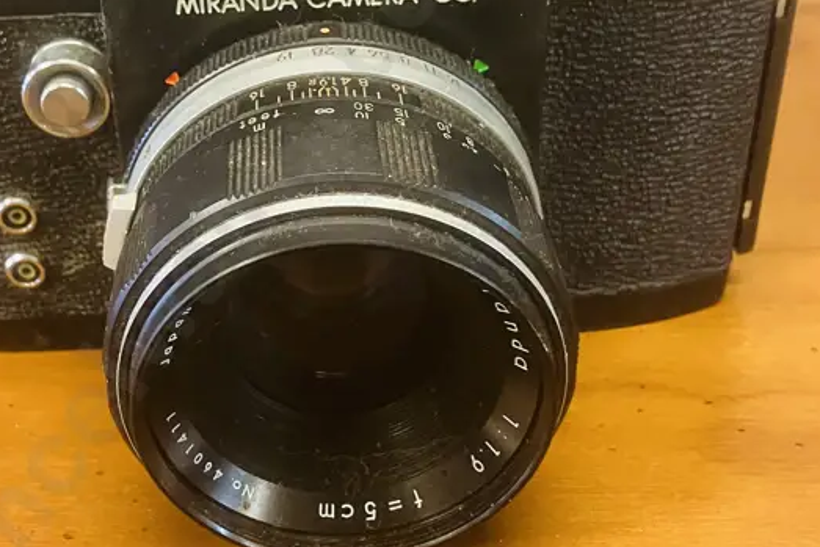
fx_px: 1299
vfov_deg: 23.6
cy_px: 163
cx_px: 282
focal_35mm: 57
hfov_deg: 34.8
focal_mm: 3.99
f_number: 1.8
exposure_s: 1/33
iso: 320
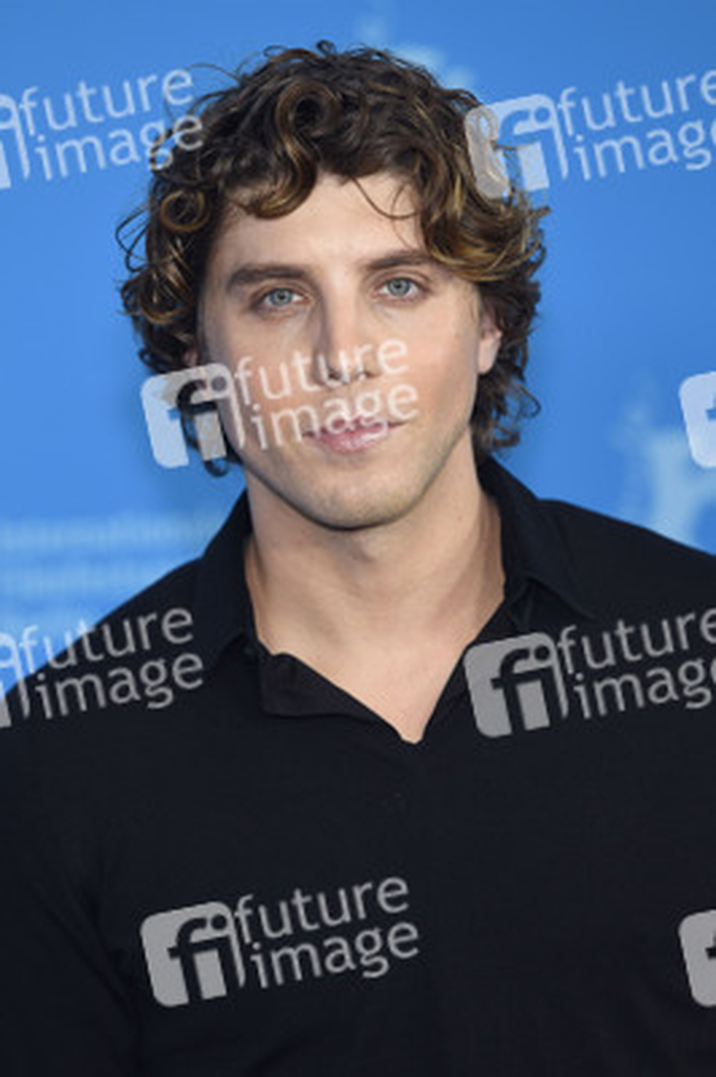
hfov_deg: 7.6
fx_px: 5379
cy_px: 538
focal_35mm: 180
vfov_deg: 11.4
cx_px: 358
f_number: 3.5
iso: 800
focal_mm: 180
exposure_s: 1/320
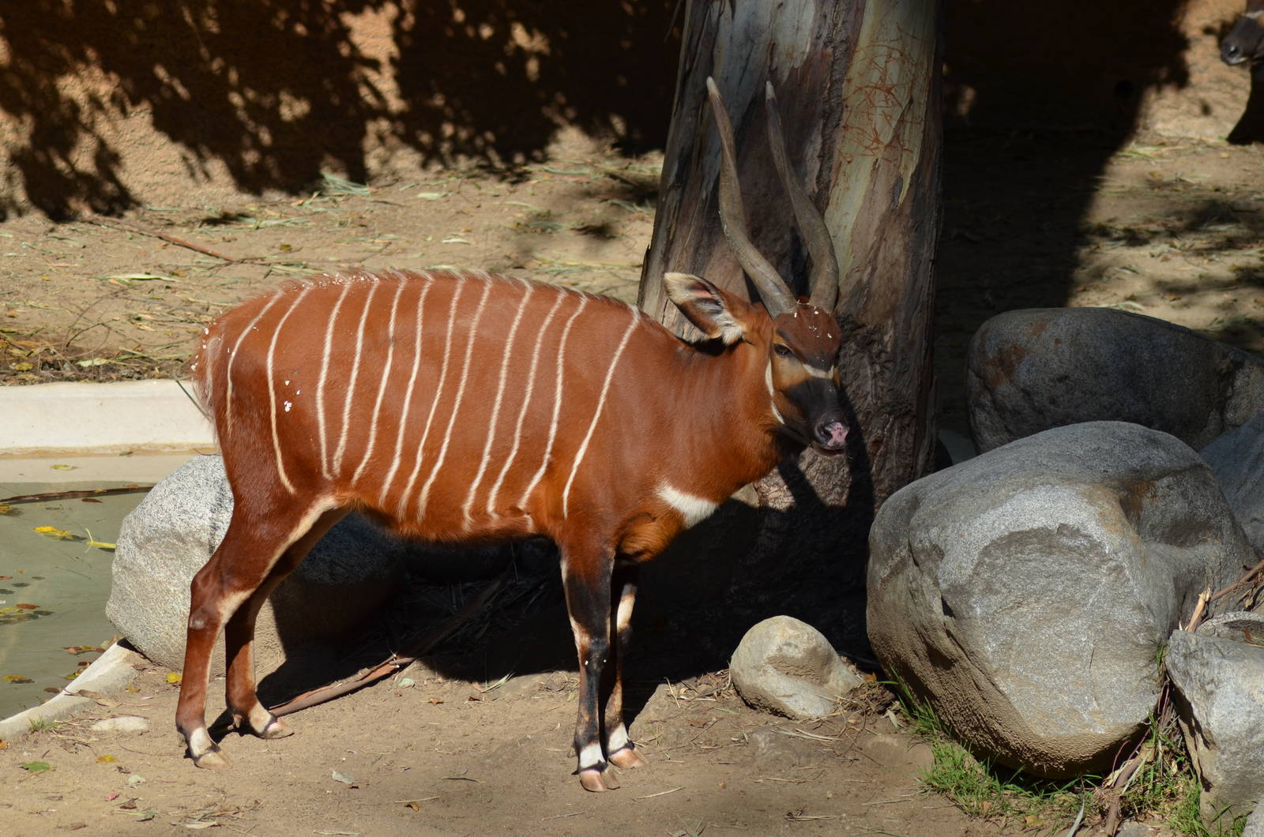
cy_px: 418
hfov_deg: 7.6
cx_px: 632
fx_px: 9461
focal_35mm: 270
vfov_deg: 5.1
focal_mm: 180
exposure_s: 1/2000
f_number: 5.6
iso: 400
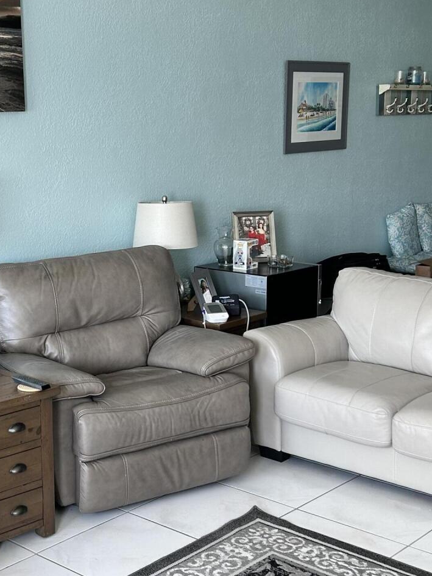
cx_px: 111
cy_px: 290
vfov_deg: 34.9
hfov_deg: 26.2
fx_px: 915
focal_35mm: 55
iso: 64
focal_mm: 5.7
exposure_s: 1/121
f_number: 1.5
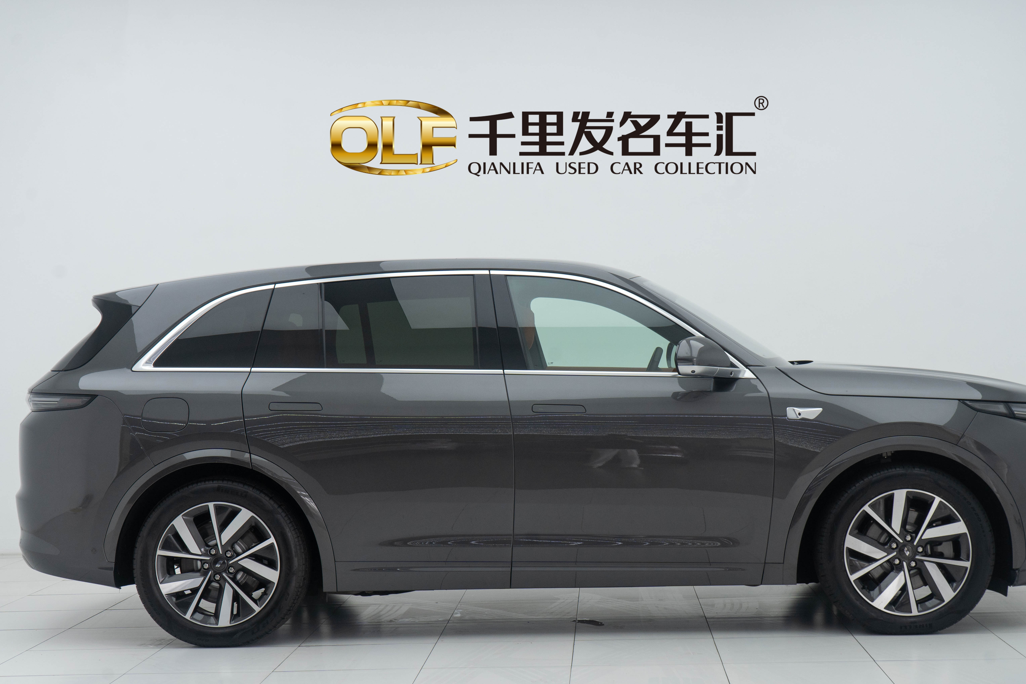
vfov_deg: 23.8
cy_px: 392
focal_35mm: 57
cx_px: 549
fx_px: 1624
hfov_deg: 35.0
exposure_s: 1/160
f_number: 8
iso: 500
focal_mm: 49
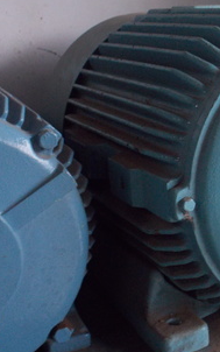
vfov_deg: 31.5
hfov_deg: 19.2
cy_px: 150
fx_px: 623
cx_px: 242
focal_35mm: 65
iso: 200
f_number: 3.7
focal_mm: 5.2
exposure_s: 1/30
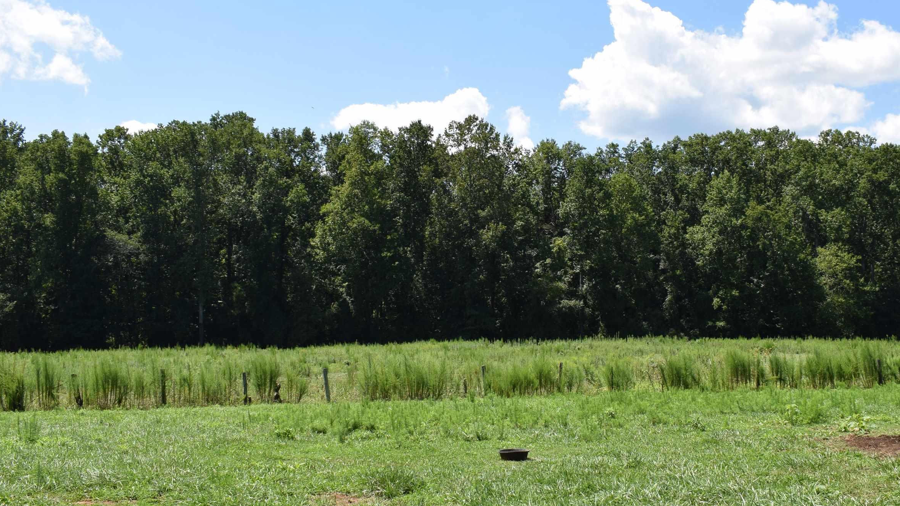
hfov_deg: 53.8
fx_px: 883
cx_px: 514
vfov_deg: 32.0
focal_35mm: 37
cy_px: 276
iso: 100
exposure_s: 1/200
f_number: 9
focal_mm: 18
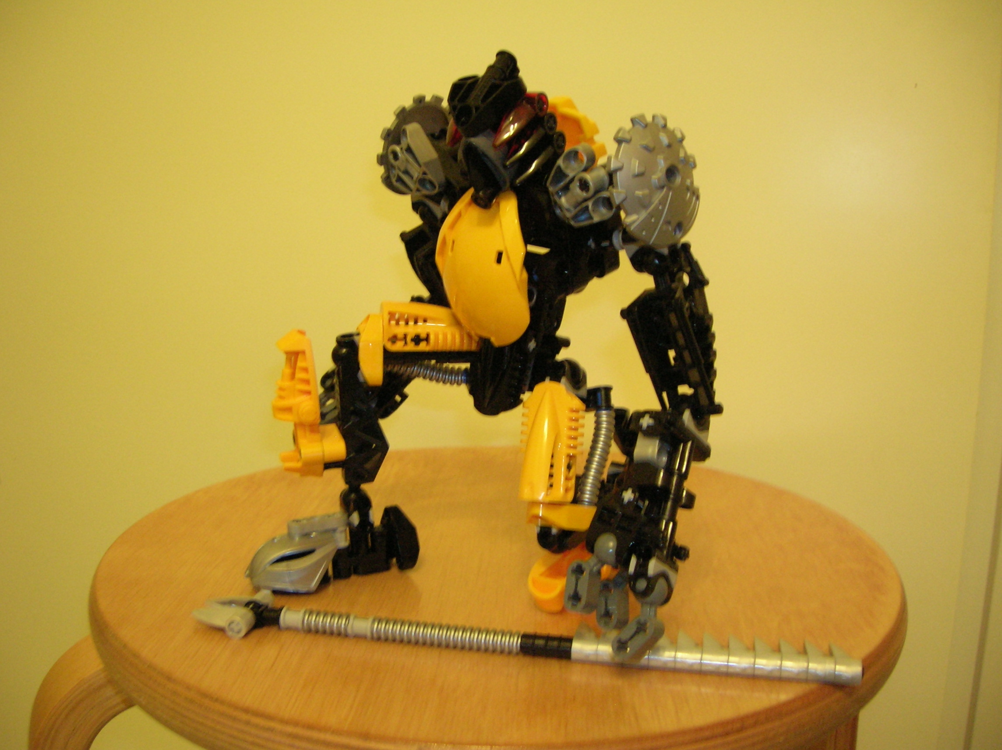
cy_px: 375
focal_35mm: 34
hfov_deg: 54.0
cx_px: 501
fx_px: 983
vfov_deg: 41.7
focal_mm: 5.7
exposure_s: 1/9.2
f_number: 2.9
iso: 200
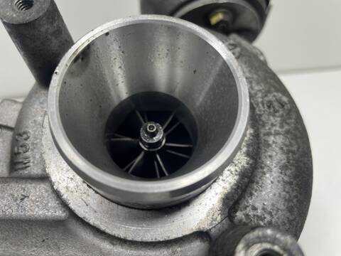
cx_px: 170
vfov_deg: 53.1
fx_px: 256
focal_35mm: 26
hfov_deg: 67.3
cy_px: 128
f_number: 1.6
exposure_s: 1/100
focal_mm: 4.2
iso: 64
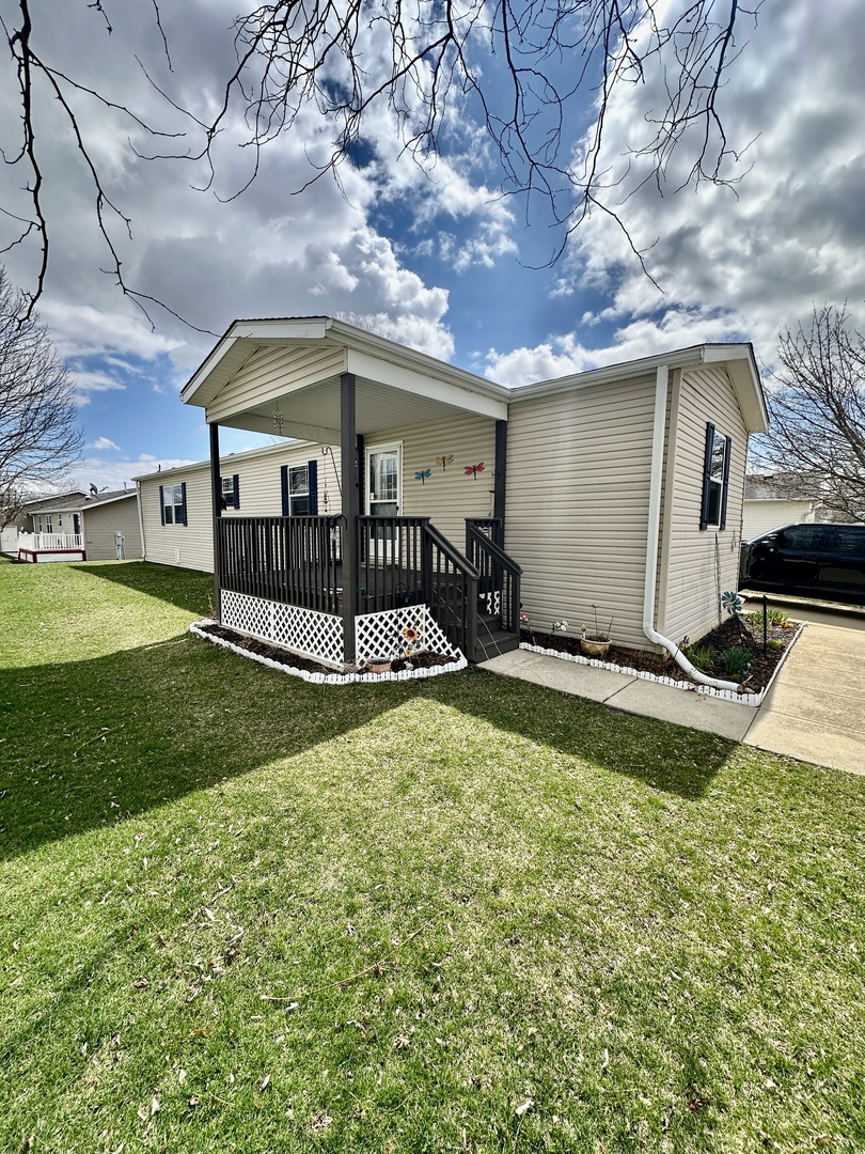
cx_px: 432
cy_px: 577
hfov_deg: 85.7
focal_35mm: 14
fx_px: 466
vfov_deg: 102.1
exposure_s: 1/1531
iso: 50
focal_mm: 2.22
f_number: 2.2
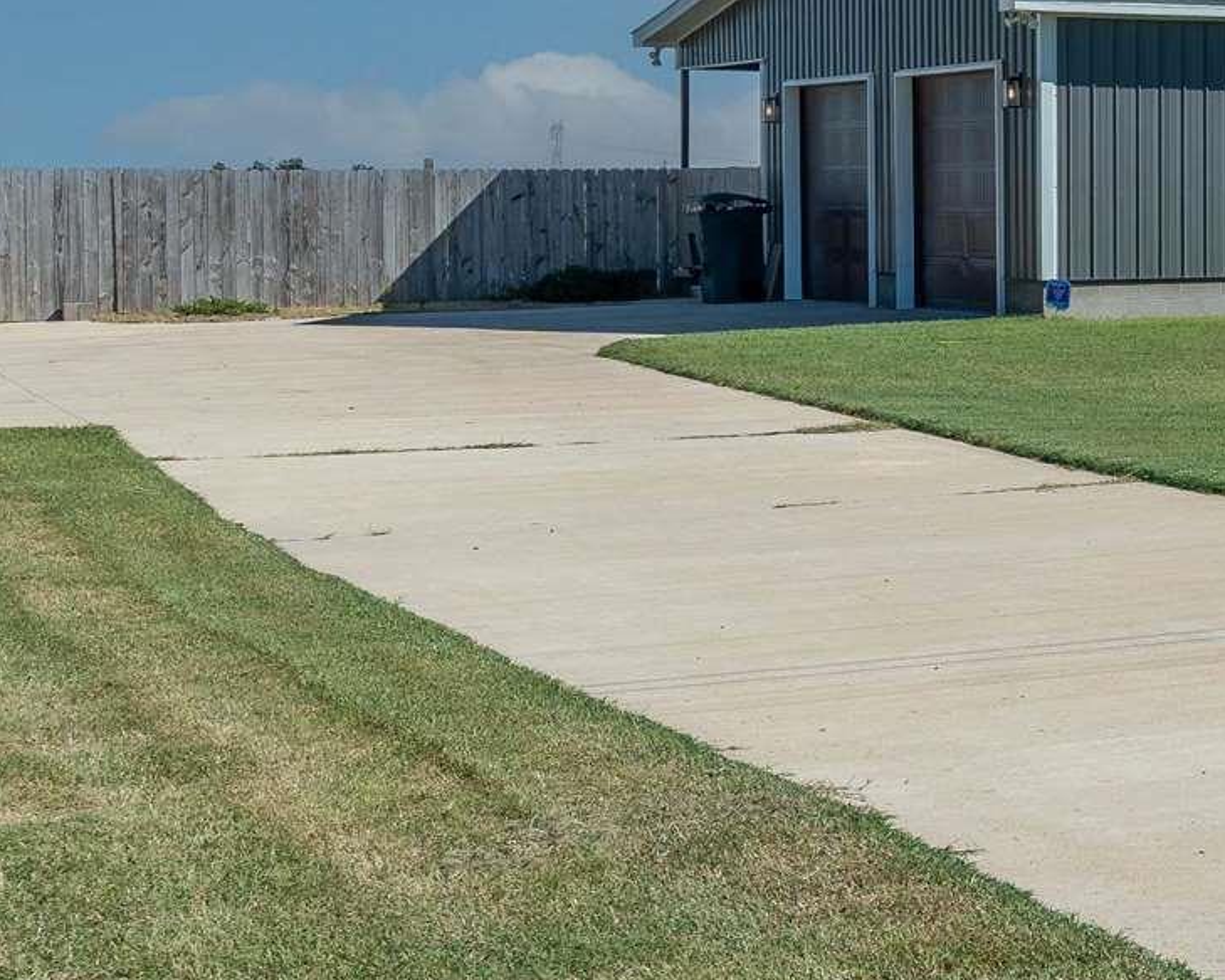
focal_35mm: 91
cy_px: 348
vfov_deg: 16.9
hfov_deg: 17.8
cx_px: 2065
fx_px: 3299
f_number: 5.6
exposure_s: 1/640
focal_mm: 23
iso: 50
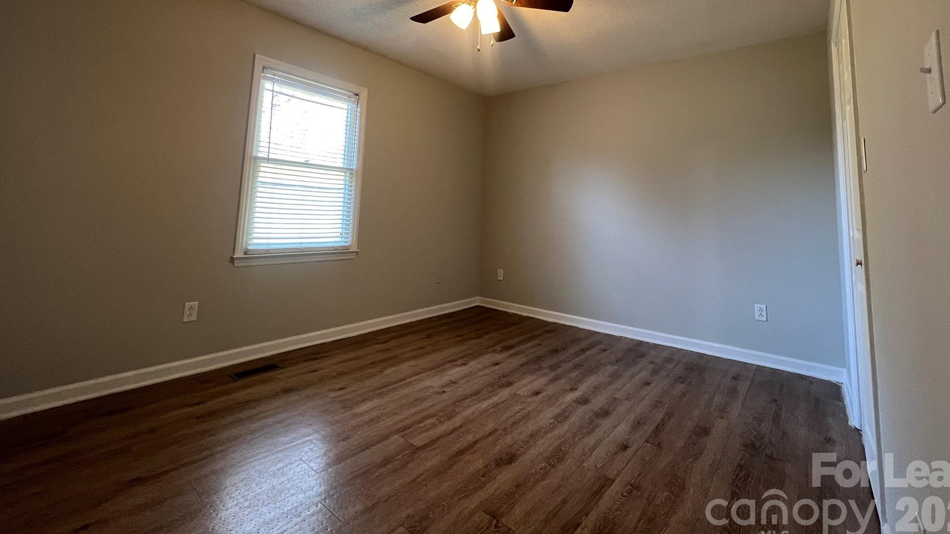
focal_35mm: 15
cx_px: 498
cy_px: 172
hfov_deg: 102.9
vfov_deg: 68.3
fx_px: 378
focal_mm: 1.57
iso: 200
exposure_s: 1/60
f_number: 1.8
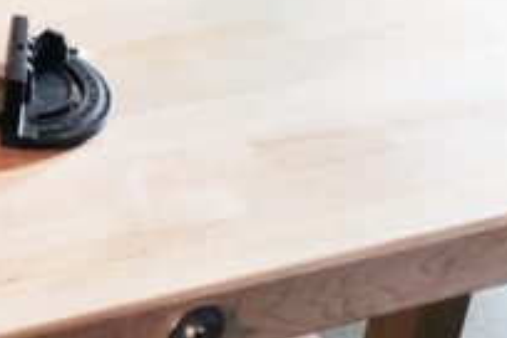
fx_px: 1394
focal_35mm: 99
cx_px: -263
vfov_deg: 13.4
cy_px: -75
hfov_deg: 18.2
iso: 800
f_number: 5
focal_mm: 32
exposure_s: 1/160
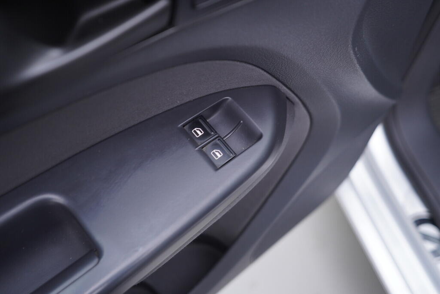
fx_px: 440
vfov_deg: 36.9
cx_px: 220
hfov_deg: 53.1
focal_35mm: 36
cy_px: 147
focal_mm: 24
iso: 200
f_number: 2.8
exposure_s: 1/40
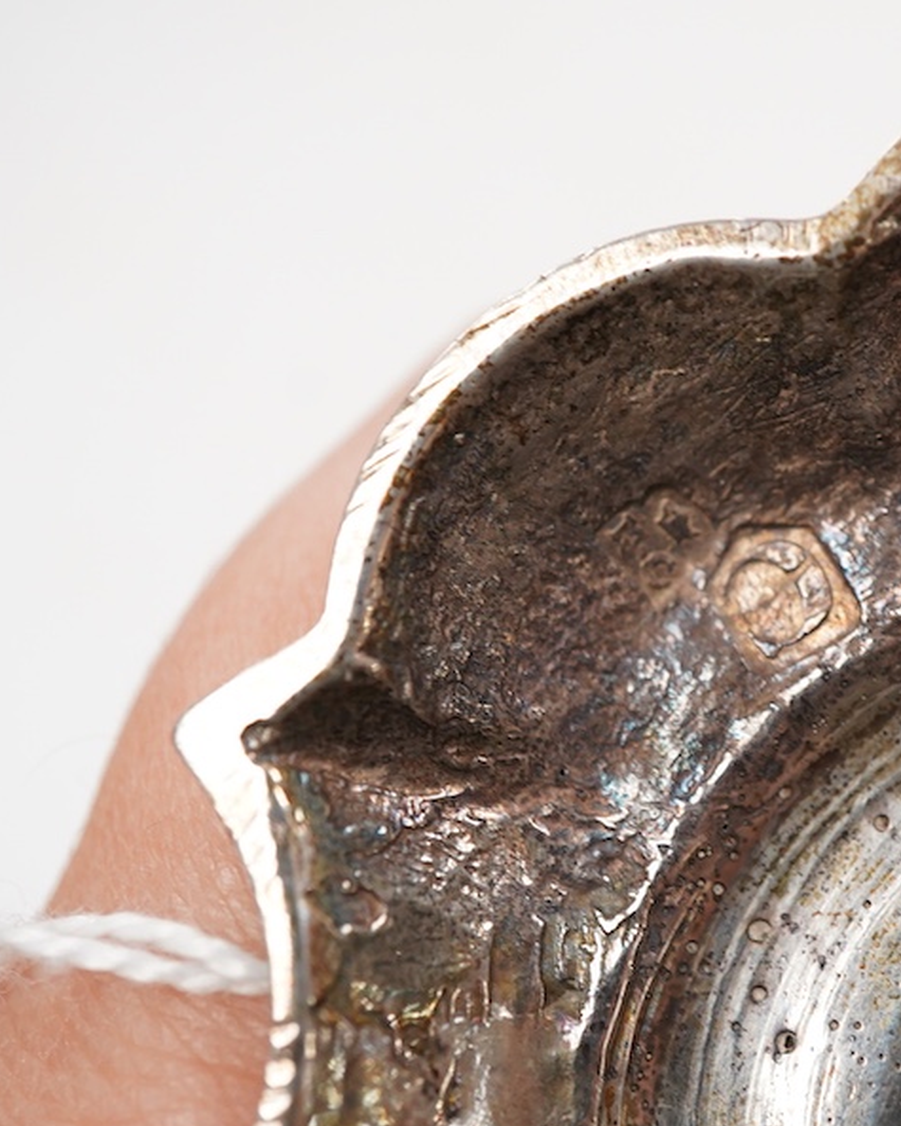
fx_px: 2134
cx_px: 726
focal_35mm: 64
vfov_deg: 29.6
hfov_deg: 23.5
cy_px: 567
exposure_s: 1/125
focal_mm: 30
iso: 1250
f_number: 8
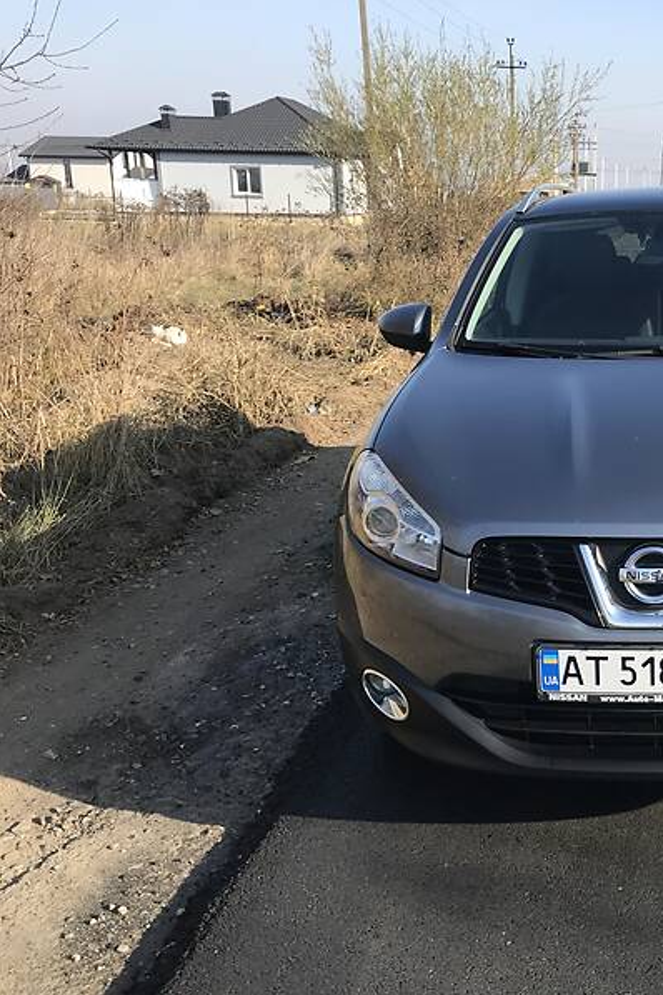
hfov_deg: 31.6
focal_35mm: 39
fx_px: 1077
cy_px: 497
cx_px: 665
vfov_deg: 49.6
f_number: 1.8
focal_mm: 4
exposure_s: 1/894
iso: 20
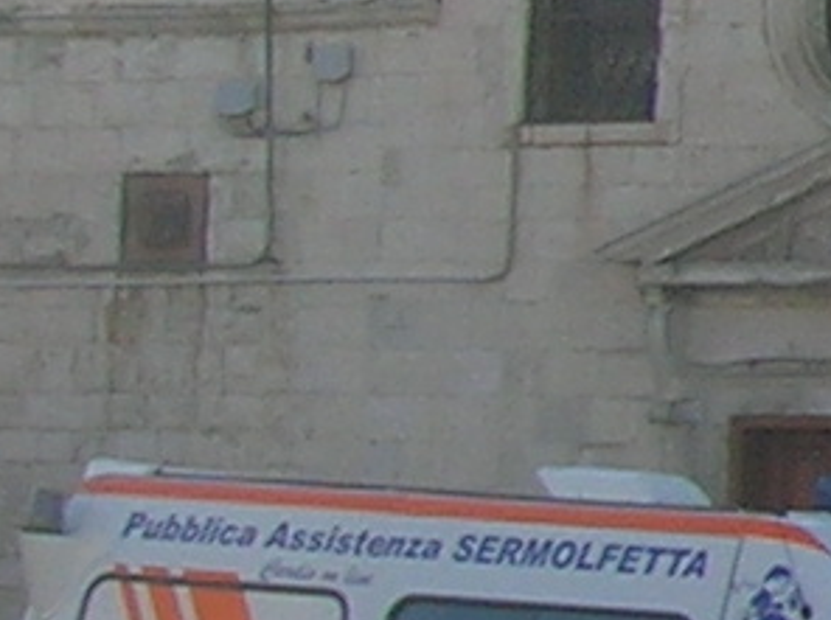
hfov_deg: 6.3
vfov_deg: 5.6
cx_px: 3203
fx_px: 6303
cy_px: -337
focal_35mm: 263
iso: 50
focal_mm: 5.7
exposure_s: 1/261
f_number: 4.9
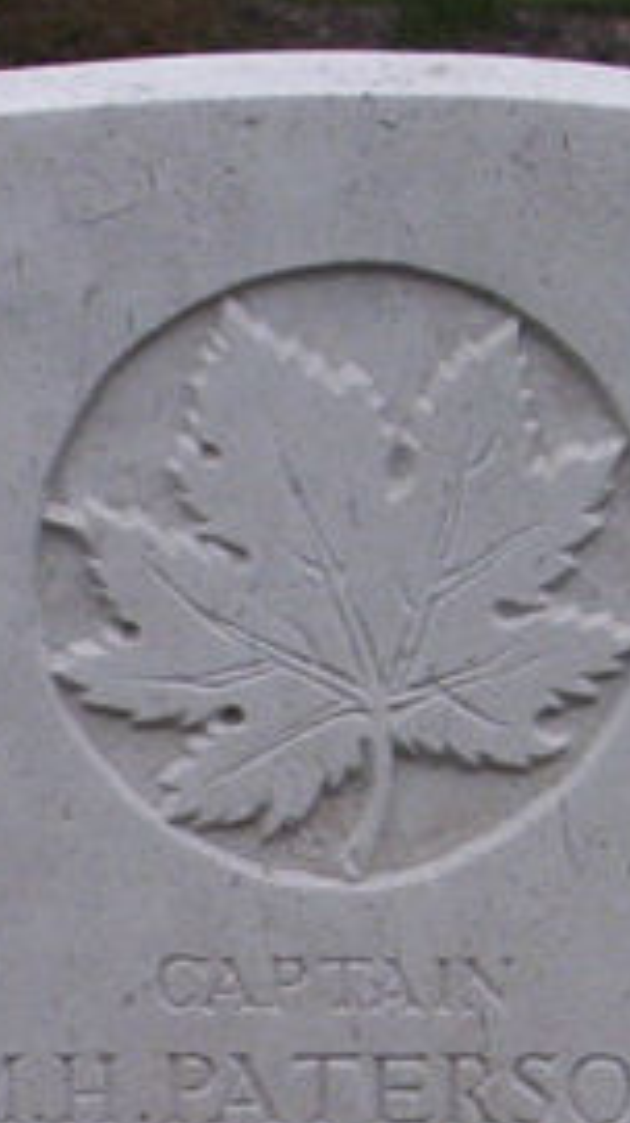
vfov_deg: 8.3
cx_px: 158
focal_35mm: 259
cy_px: 1303
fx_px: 7709
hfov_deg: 4.7
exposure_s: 1/370
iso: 100
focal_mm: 10.76
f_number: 3.62
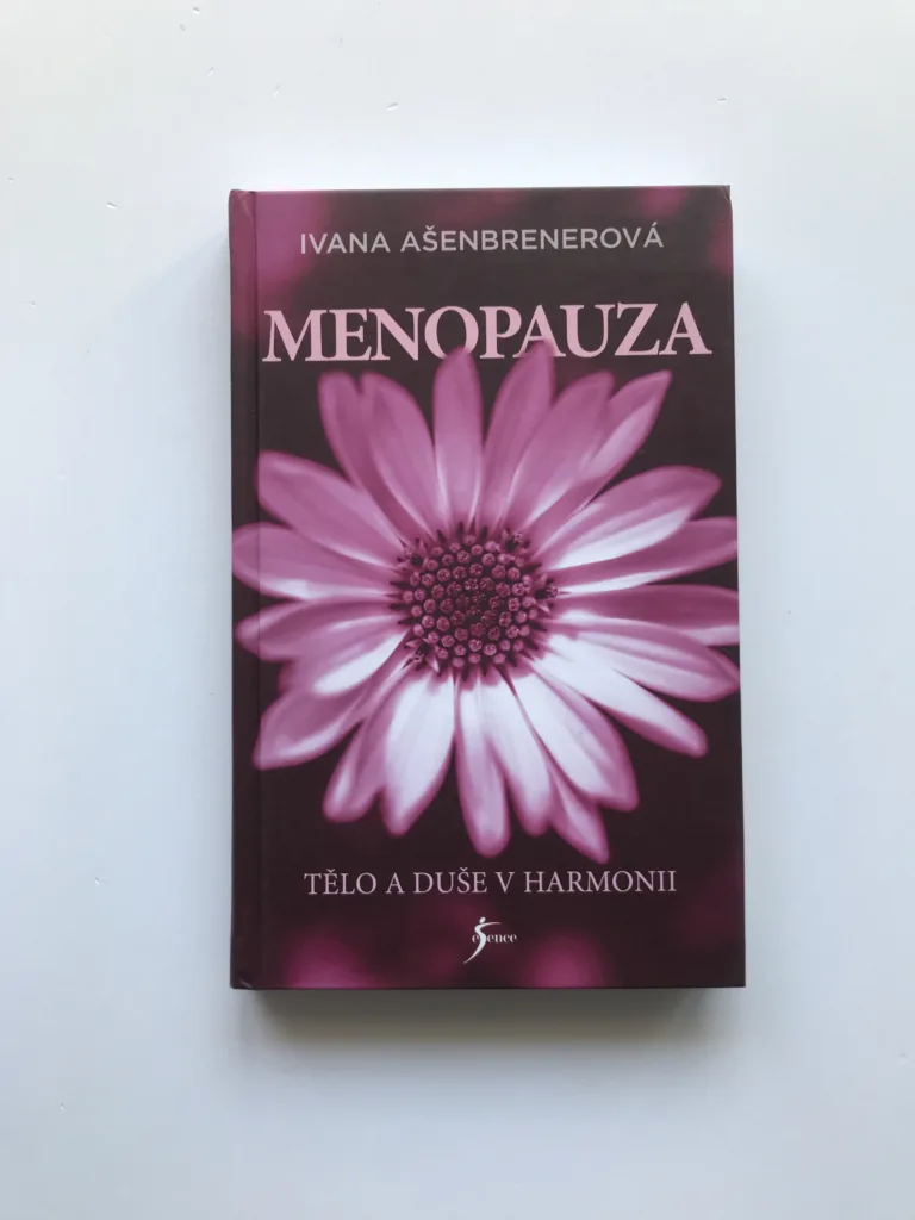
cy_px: 610
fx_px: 987
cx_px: 458
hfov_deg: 49.7
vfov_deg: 63.4
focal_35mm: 28
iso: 32
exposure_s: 1/50
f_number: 1.8
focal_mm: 3.99
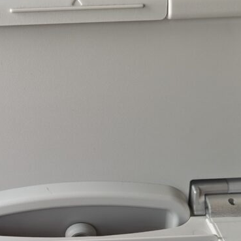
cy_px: 171
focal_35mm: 59
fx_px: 465
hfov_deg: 28.6
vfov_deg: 28.8
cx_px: 60
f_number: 1.85
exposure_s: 1/85.7
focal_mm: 6.81
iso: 48
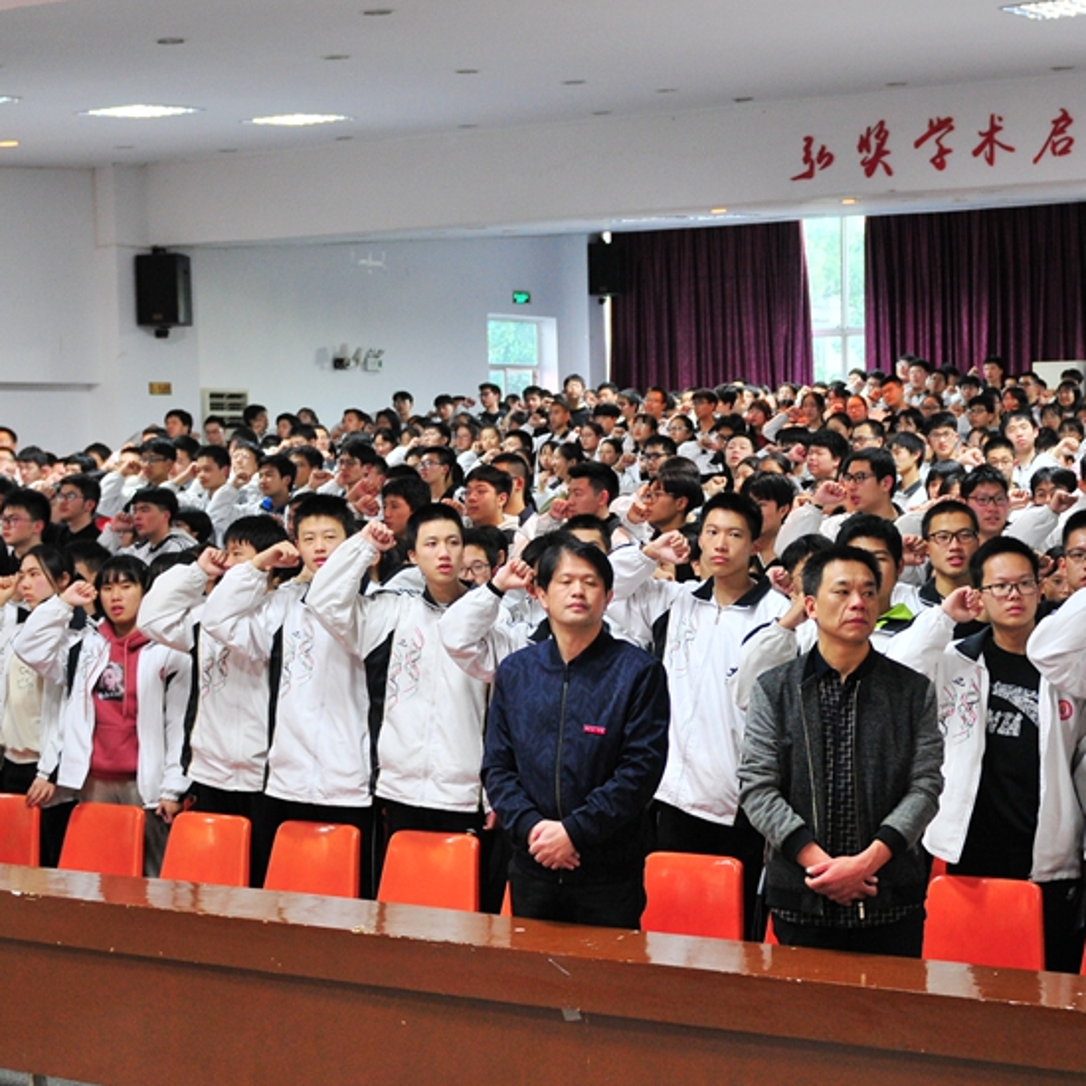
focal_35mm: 57
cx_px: 785
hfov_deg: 29.7
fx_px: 2023
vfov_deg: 30.0
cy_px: 599
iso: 500
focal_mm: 24
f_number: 2.8
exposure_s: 1/30
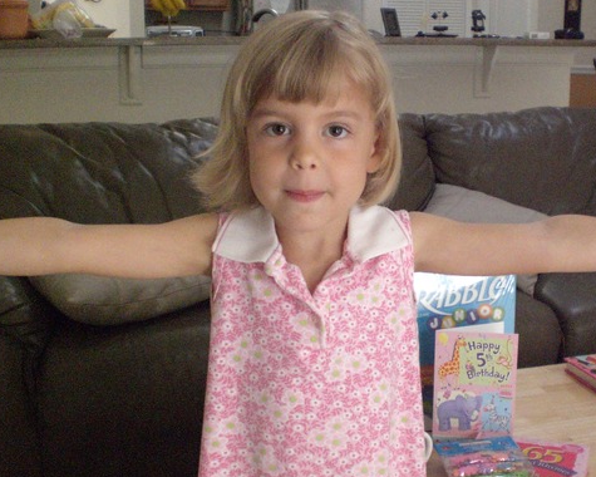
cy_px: 261
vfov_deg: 30.2
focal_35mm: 50
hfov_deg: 37.0
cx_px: 386
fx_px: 882
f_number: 3.1
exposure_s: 1/80
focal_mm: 6.3
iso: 800
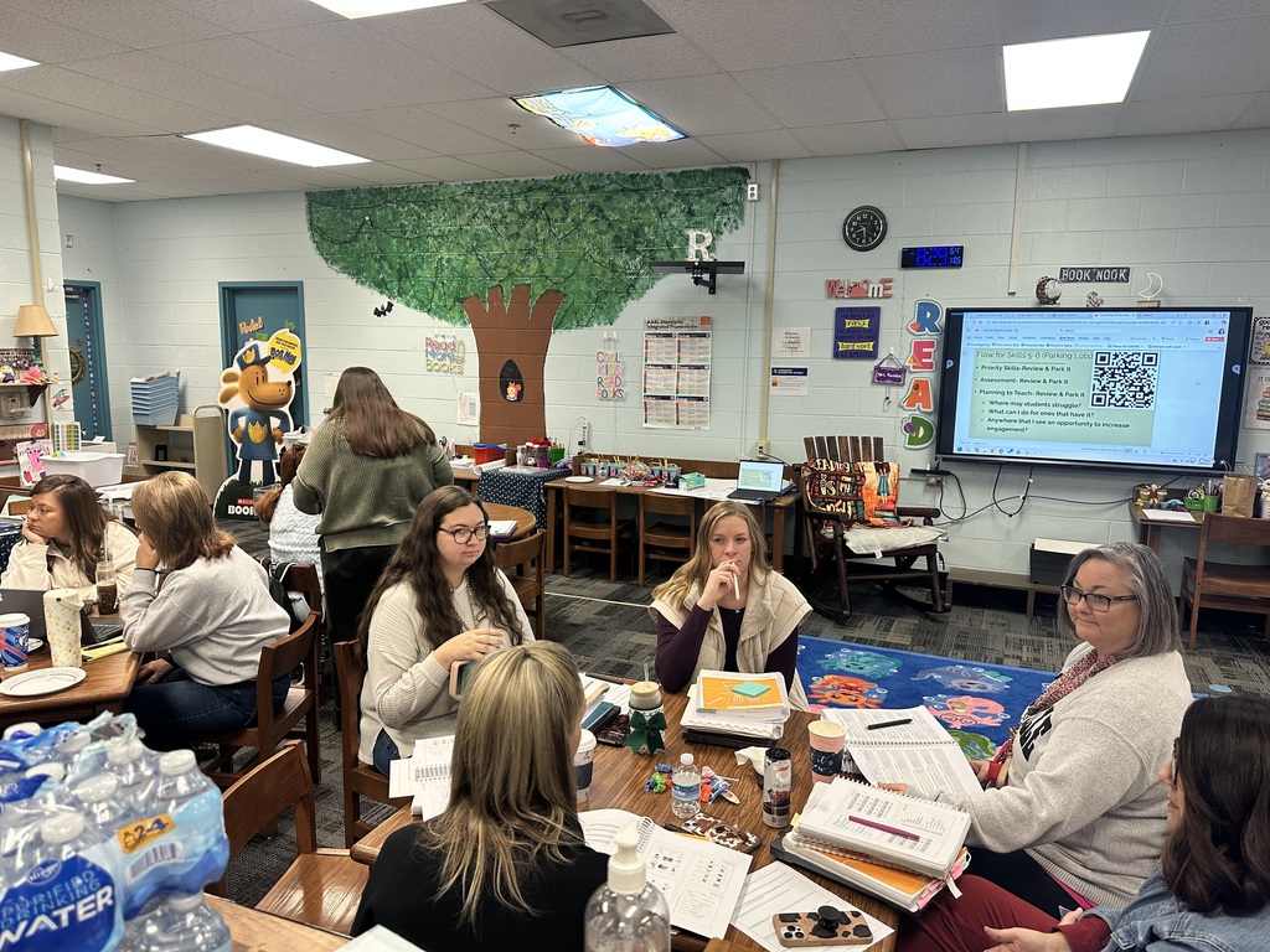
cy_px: 476
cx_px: 635
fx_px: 881
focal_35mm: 24
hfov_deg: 71.6
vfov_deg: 56.8
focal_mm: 6.86
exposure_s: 1/102
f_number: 1.78
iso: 160
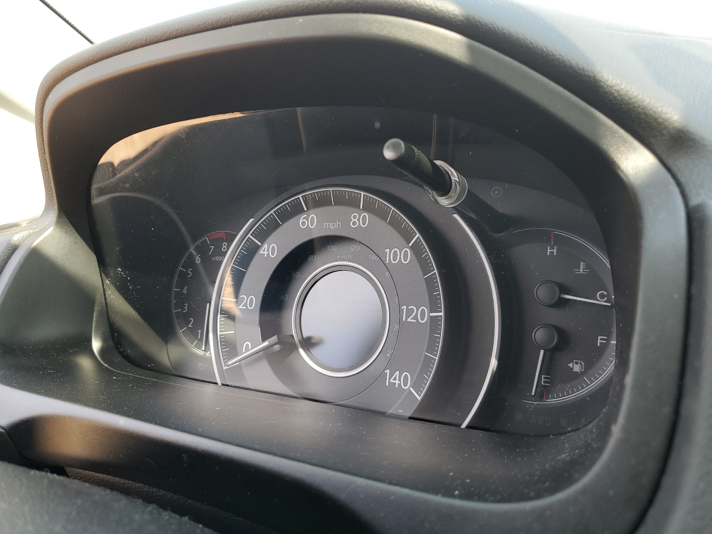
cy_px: 267
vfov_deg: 53.1
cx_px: 356
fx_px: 535
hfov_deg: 67.3
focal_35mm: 26
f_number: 1.5
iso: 50
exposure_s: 1/238
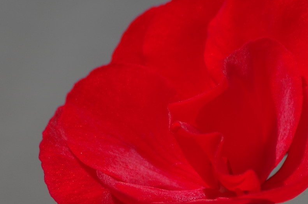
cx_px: 224
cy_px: 237
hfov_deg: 1.5
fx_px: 11655
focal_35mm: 1365
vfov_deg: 1.0
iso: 100
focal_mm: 300
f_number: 8
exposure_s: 1/400
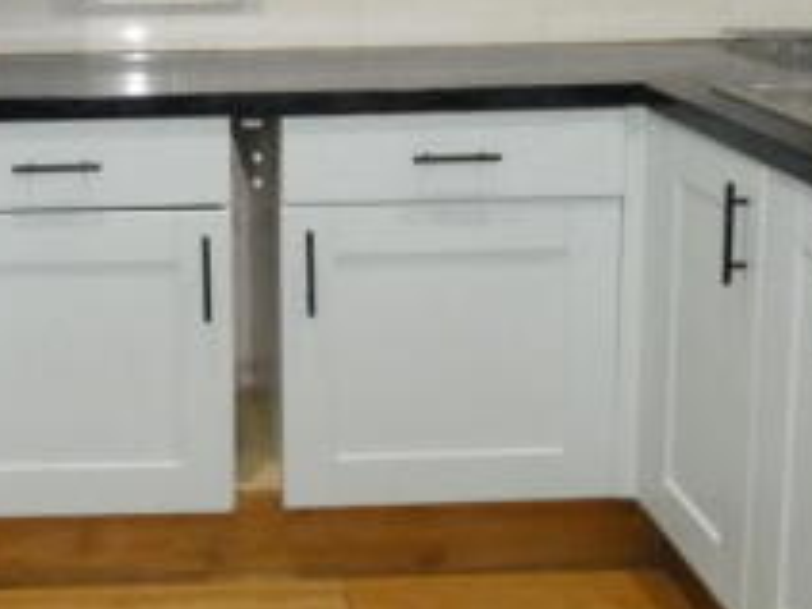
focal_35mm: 55
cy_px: 52
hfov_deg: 33.8
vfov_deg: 25.7
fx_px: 1290
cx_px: 147
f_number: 2.8
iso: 800
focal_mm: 3.6
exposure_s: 1/60
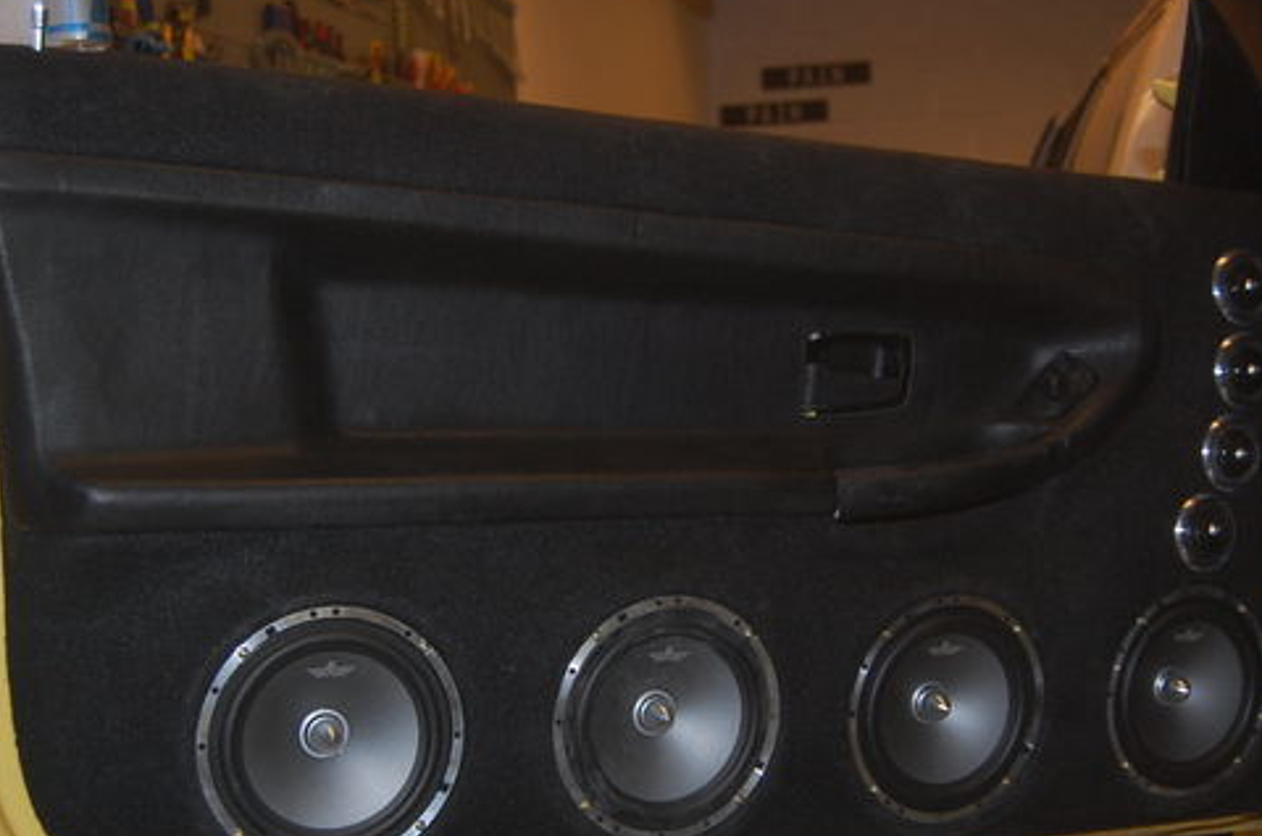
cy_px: 521
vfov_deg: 27.9
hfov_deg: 41.2
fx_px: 1679
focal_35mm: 48
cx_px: 623
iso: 400
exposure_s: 1/60
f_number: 4
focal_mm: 24
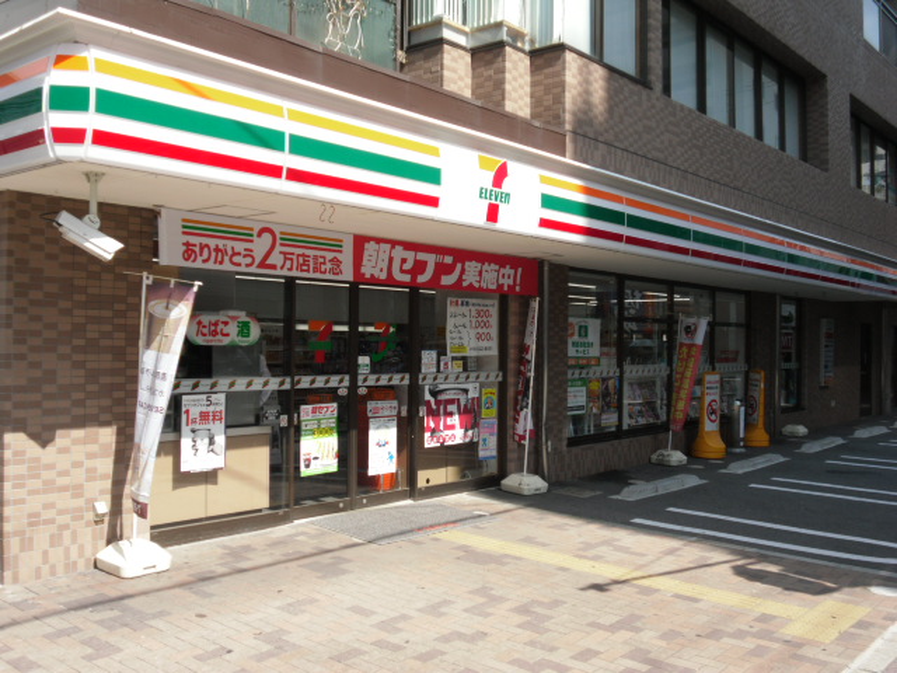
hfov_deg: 49.0
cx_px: 448
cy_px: 336
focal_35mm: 38
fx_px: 985
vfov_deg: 37.7
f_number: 3.9
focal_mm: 6.9
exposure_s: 1/320
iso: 100
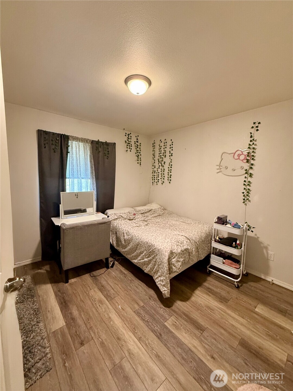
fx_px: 158
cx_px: 146
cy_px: 196
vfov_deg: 102.1
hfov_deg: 85.7
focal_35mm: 14
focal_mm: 2.22
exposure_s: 1/60
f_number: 2.2
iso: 500
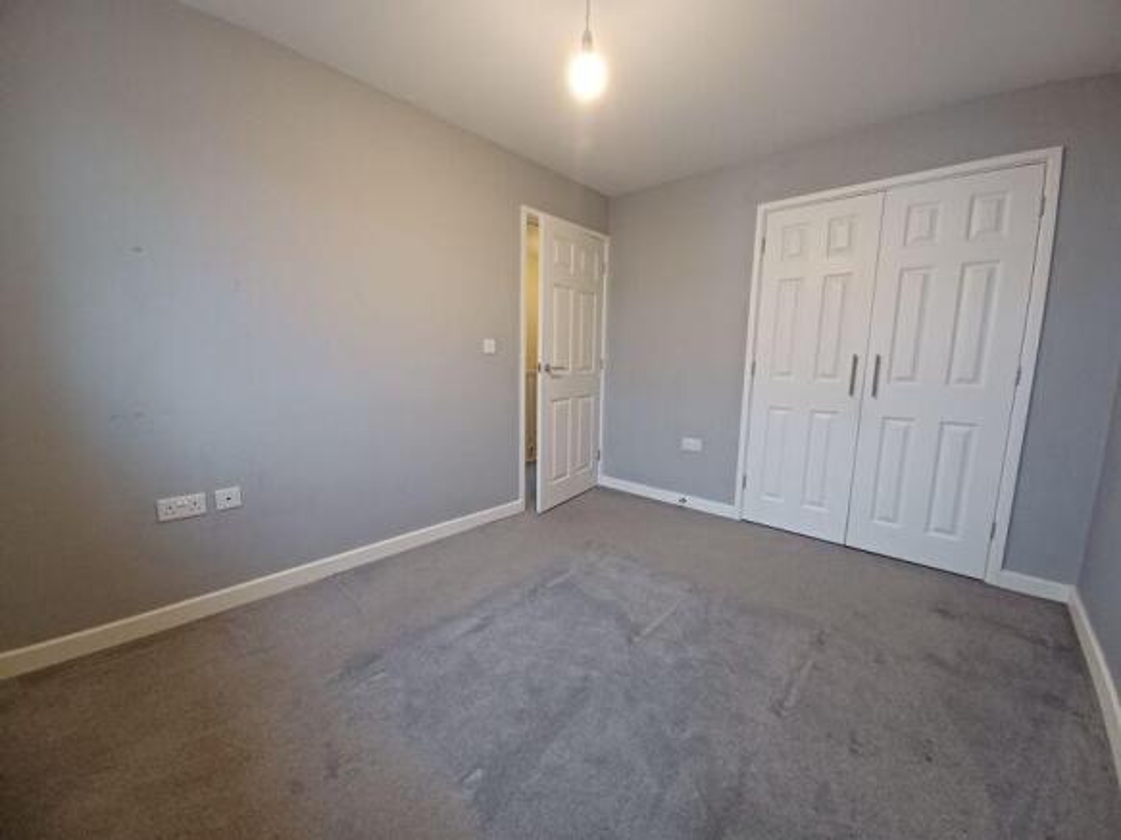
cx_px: 560
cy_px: 420
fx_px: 421
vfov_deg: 89.9
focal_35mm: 13
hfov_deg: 106.2
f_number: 2.2
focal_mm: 1.42
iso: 200
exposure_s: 1/33.3
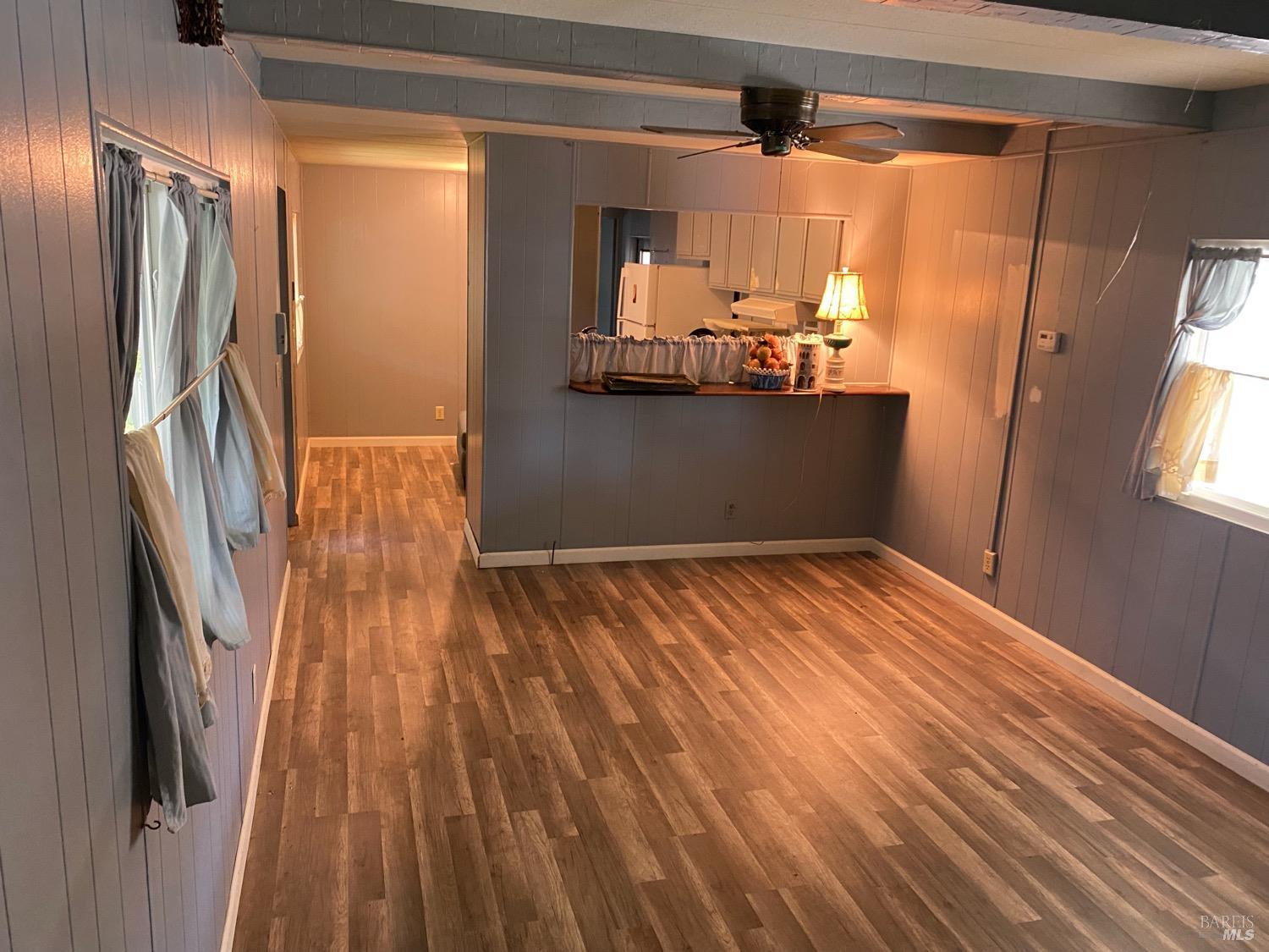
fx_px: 953
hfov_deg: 67.3
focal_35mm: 26
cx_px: 634
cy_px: 476
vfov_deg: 53.1
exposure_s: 1/60
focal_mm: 4.25
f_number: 1.8
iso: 500
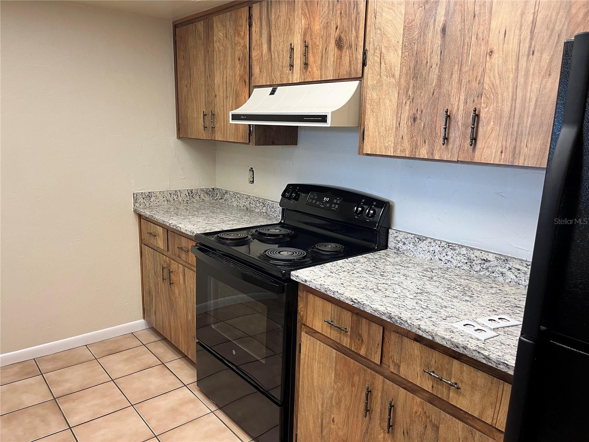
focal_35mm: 26
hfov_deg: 67.3
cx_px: 294
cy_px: 221
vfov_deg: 53.1
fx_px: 442
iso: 125
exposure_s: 1/60
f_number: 1.6
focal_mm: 5.1
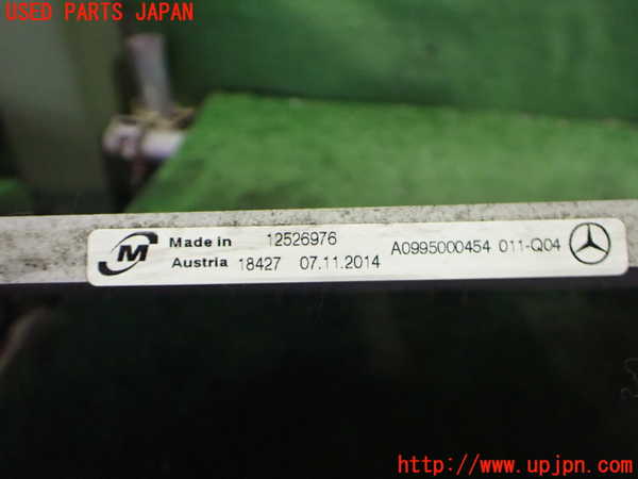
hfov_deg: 60.0
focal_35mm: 30
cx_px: 319
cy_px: 240
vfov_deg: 46.8
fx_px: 553
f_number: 2.3
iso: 800
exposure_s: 1/40
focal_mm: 5.4
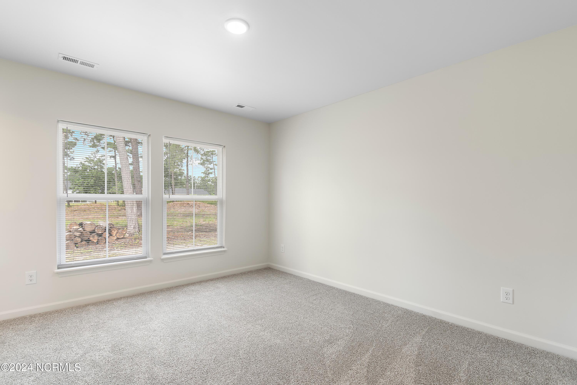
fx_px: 256
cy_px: 192
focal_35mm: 16
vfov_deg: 73.7
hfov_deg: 96.7
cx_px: 288
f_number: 4.8
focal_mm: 11
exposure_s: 1/6
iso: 100
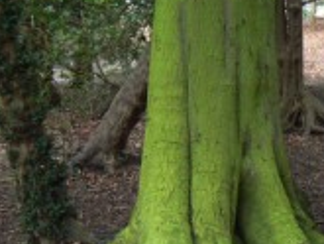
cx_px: 255
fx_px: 880
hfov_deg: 20.6
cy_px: 37
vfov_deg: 15.6
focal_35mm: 94
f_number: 2.8
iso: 200
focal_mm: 6
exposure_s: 1/30
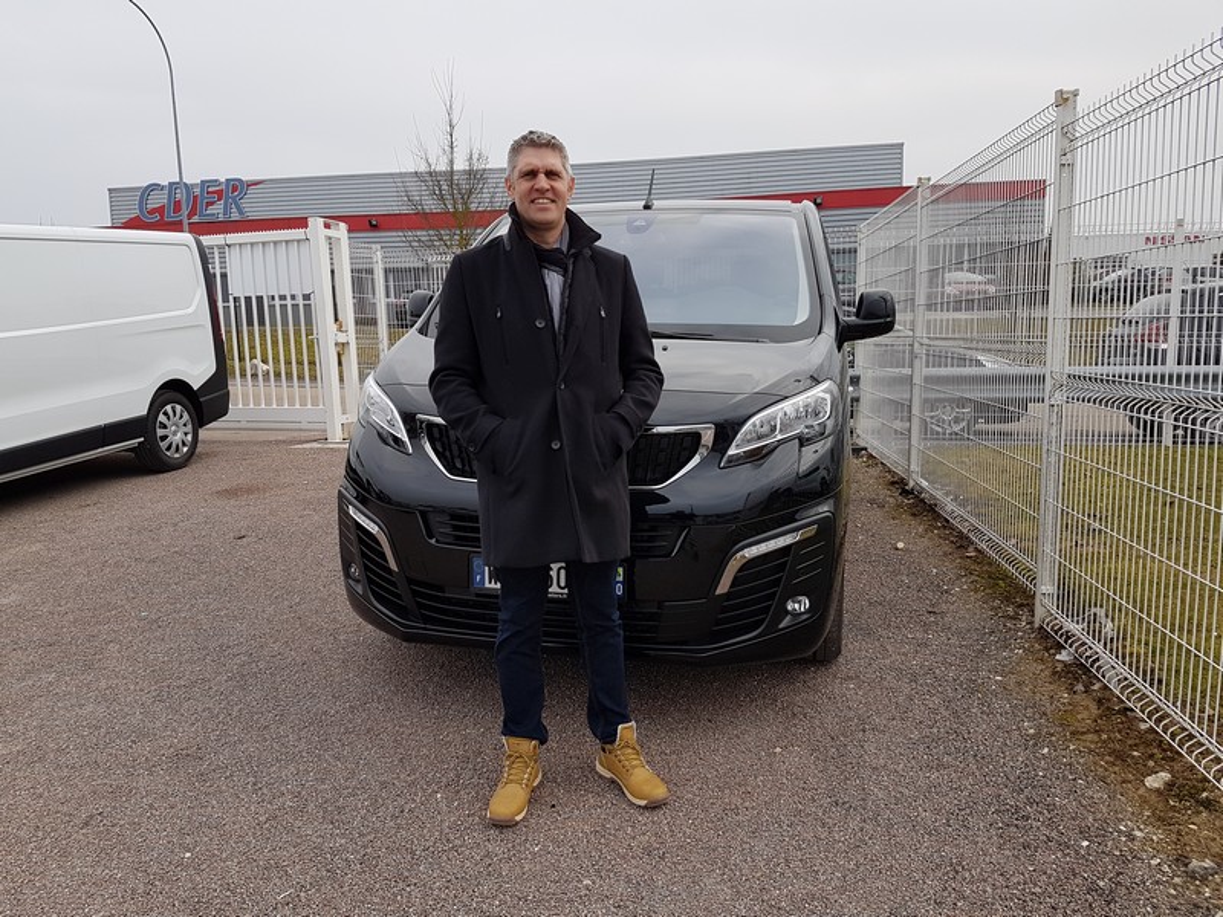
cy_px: 458
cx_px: 612
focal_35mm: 26
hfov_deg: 67.3
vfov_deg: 53.1
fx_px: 919
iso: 40
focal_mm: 4.2
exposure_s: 1/475
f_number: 1.7
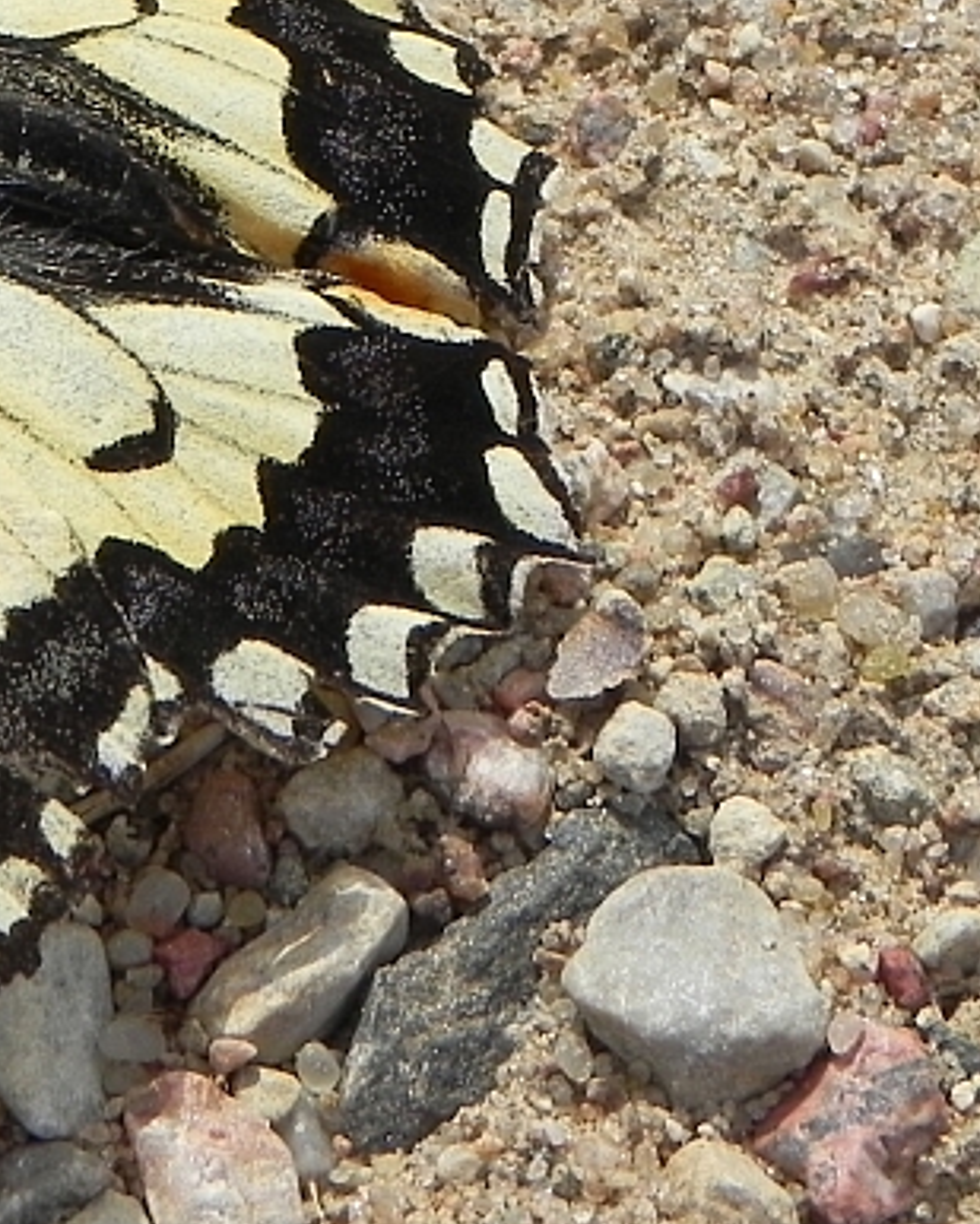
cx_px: -396
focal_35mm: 246
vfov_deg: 7.8
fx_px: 8915
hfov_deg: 6.2
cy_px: 203
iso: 160
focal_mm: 16.9
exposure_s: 1/497
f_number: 8
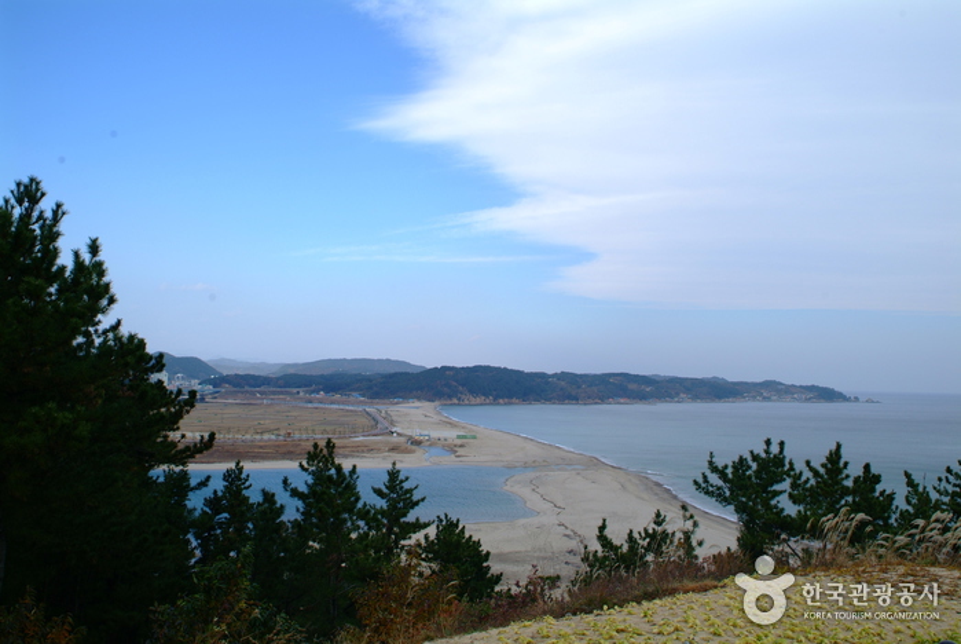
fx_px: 802
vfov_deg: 43.7
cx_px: 480
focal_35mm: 30
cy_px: 322
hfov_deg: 61.9
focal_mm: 20
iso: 100
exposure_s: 1/180
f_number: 6.7
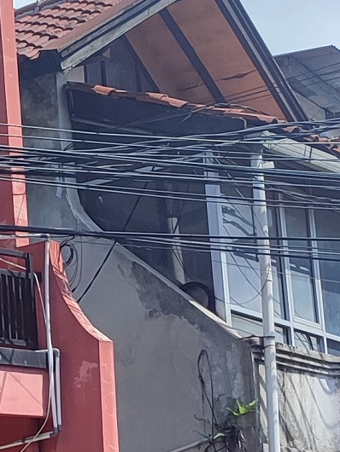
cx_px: -248
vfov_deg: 14.5
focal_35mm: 132
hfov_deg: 10.6
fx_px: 1727
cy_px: 534
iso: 50
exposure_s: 1/1029
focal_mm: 6.04
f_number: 1.9
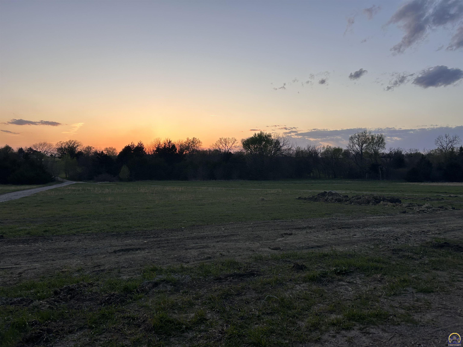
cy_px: 174
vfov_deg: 53.1
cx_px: 232
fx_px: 348
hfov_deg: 67.3
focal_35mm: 26
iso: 50
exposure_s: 1/497
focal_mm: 5.7
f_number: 1.5
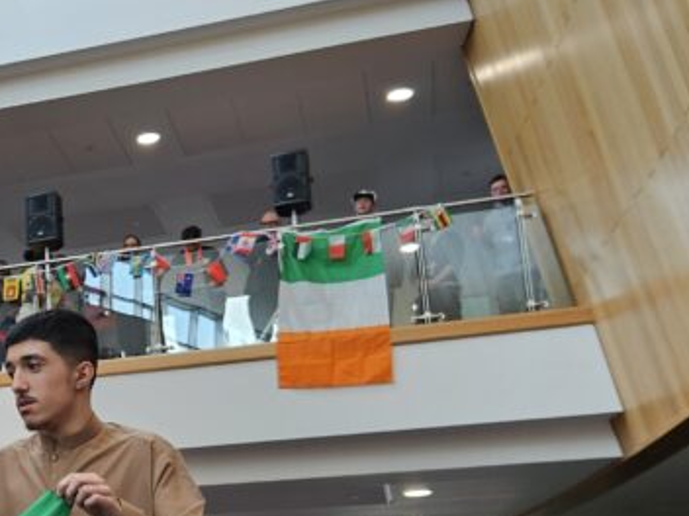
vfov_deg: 21.7
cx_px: -112
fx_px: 1334
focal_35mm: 67
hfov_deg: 26.2
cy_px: 405
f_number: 1.8
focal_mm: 5.4
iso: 80
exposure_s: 1/100
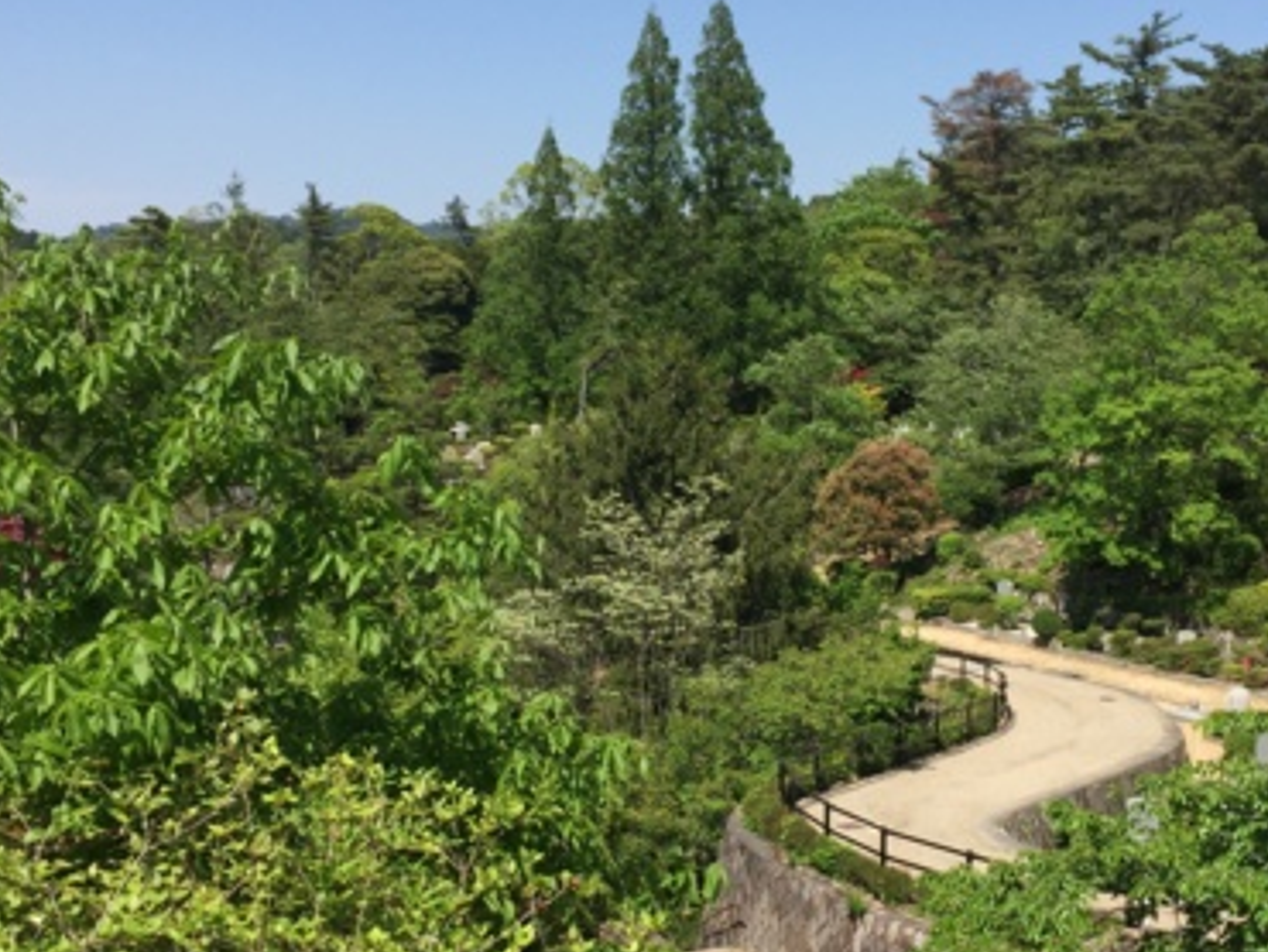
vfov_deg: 30.9
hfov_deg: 40.2
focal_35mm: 47
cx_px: 785
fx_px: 1723
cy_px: 538
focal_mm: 4.15
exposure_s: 1/2326
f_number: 2.2
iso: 32
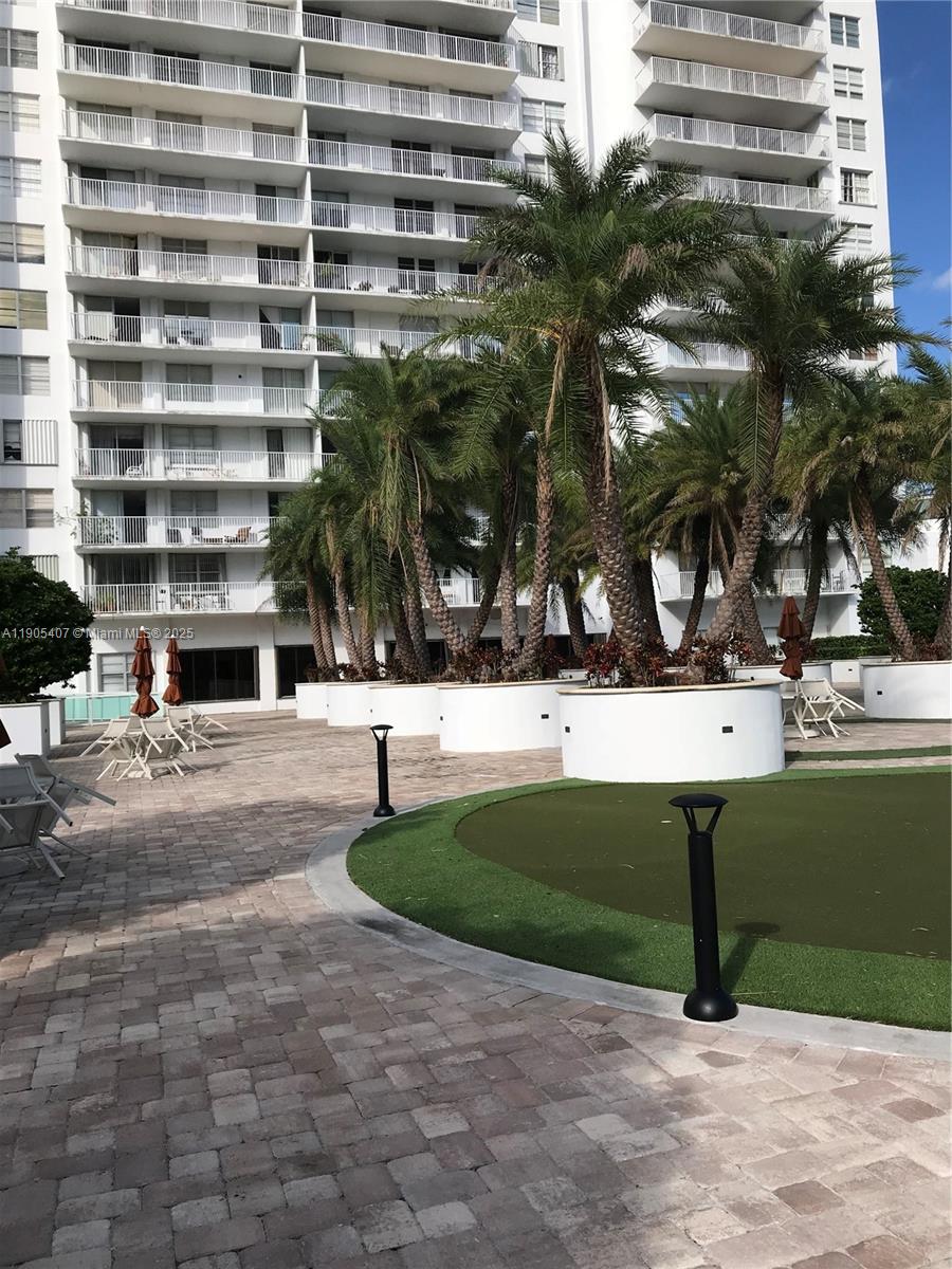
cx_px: 476
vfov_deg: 63.4
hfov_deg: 49.7
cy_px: 634
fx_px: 1027
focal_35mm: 28
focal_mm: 3.99
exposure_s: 1/2740
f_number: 1.8
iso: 20
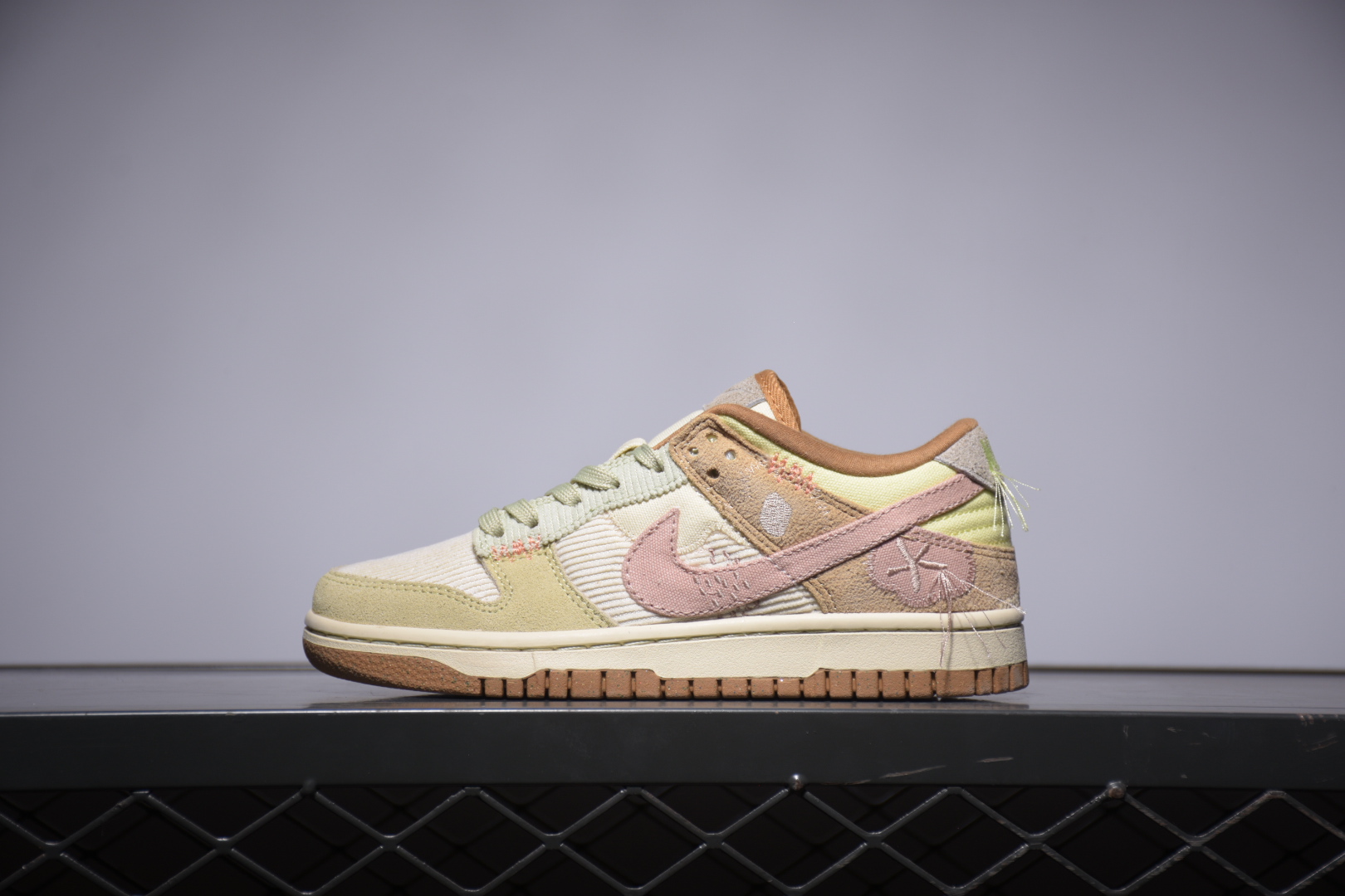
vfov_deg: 14.7
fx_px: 3474
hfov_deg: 21.9
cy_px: 448
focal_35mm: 93
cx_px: 672
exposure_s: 1/200
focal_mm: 62
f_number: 5.6
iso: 100
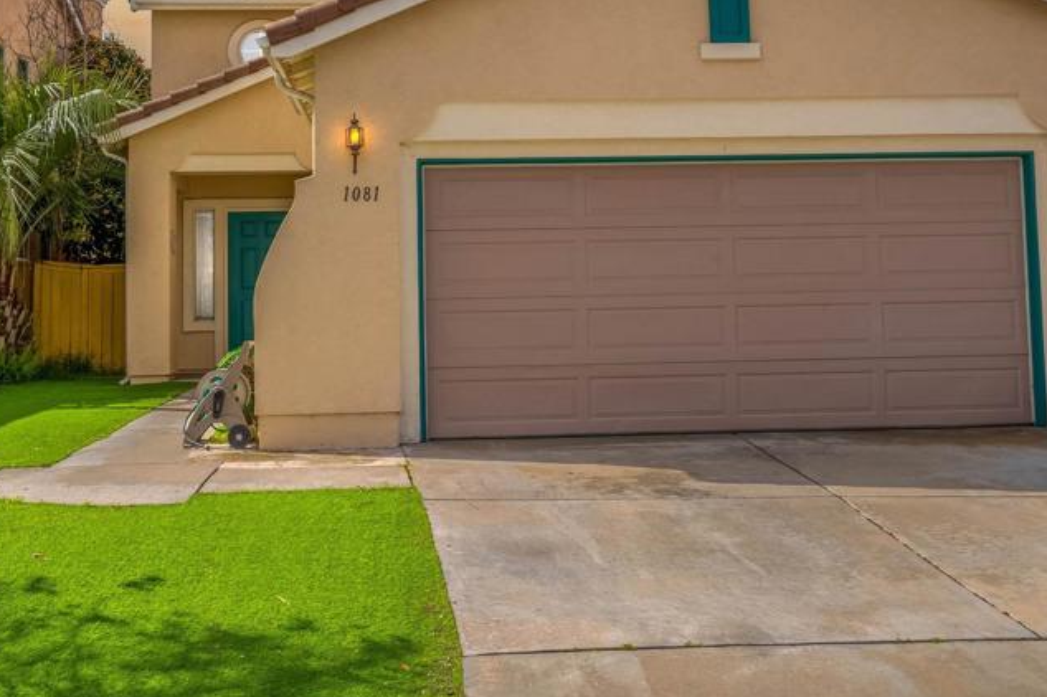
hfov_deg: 46.4
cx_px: 479
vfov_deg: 31.5
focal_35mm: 42
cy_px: 216
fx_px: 1221
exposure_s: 1/320
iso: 100
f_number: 16
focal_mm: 26
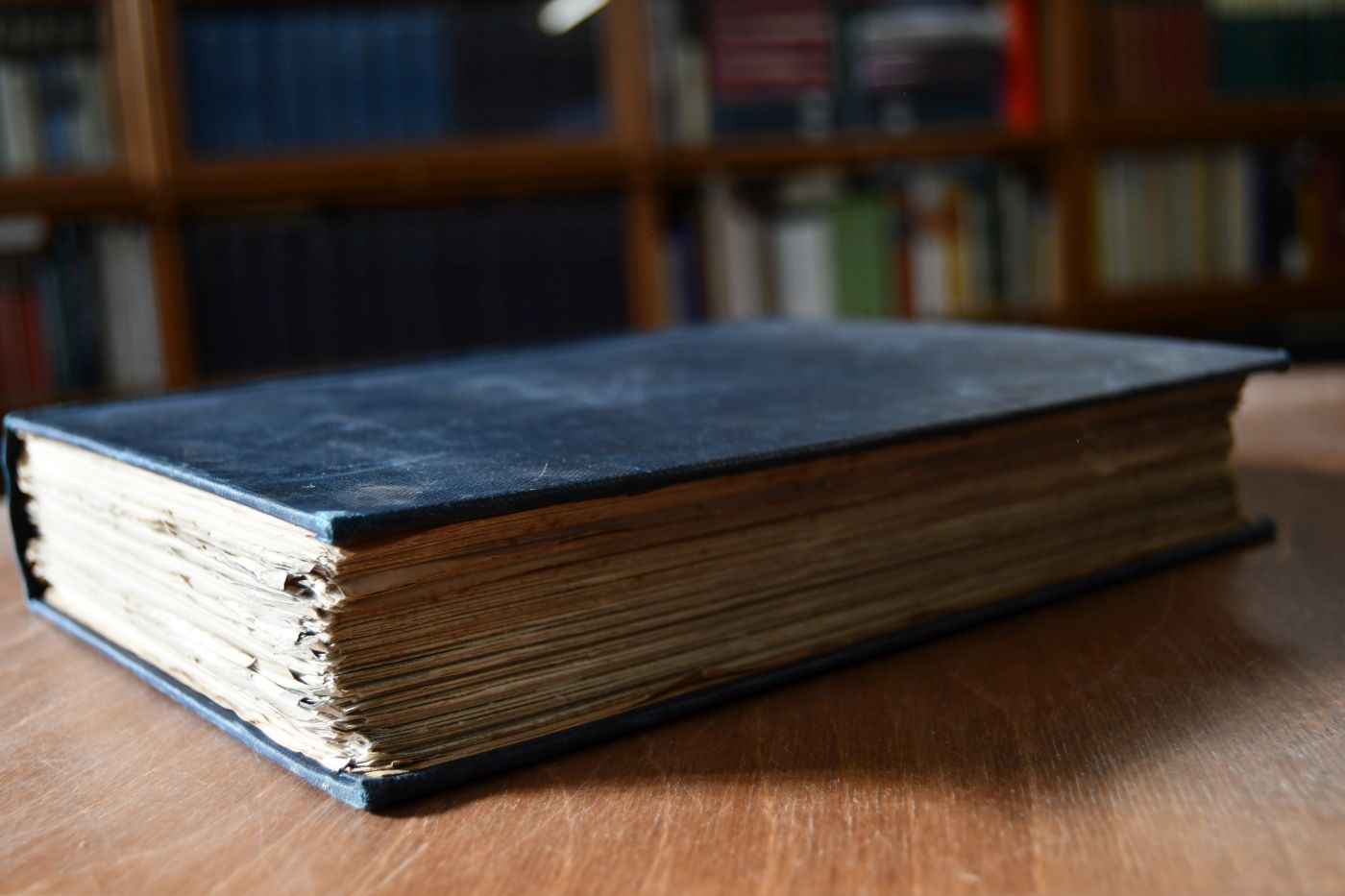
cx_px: 672
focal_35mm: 42
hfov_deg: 46.4
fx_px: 1569
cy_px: 448
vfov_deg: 31.9
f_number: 4
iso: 500
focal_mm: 28
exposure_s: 1/250
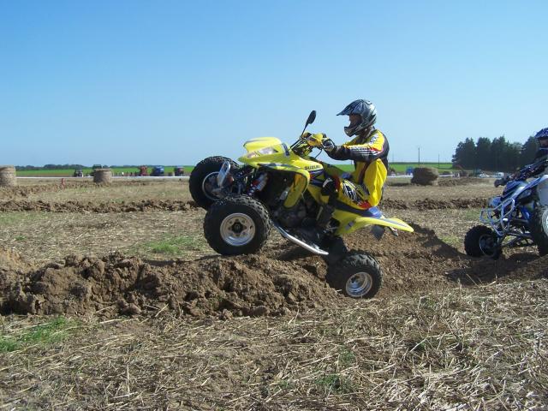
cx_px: 274
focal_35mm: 38
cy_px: 206
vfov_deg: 37.7
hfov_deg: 49.0
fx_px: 602
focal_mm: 6.3
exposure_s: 1/750
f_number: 4
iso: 80
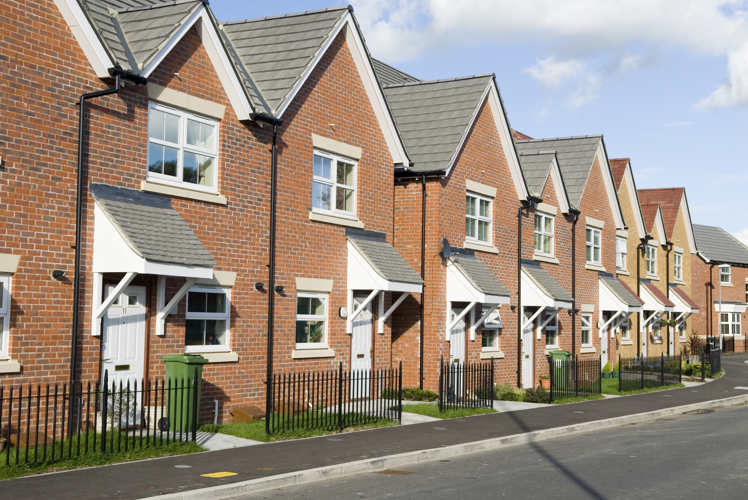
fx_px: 1061
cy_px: 250
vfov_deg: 26.6
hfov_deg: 38.8
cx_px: 374
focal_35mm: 51
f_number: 5.6
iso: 100
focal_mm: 34
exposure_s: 1/100
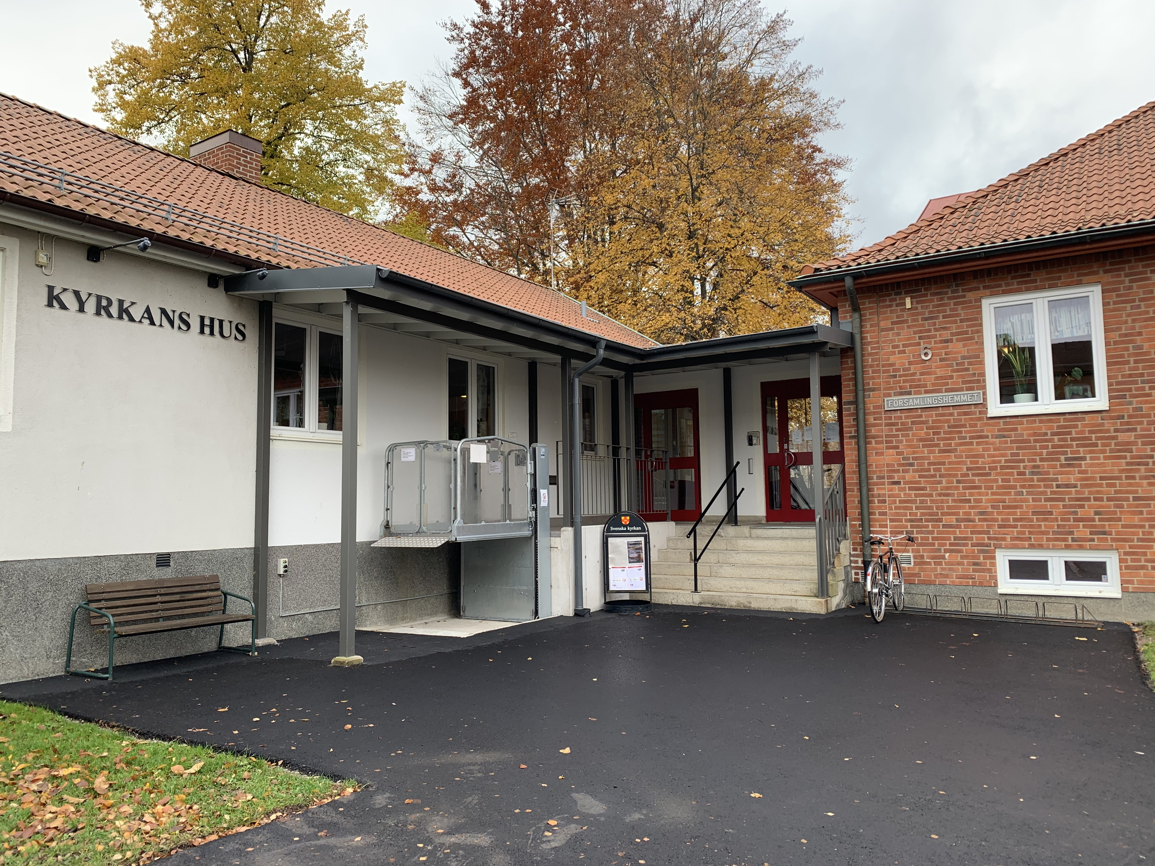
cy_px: 433
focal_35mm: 26
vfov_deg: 53.1
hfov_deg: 67.3
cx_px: 578
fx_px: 868
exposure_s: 1/184
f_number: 1.8
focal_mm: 4.25
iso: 25
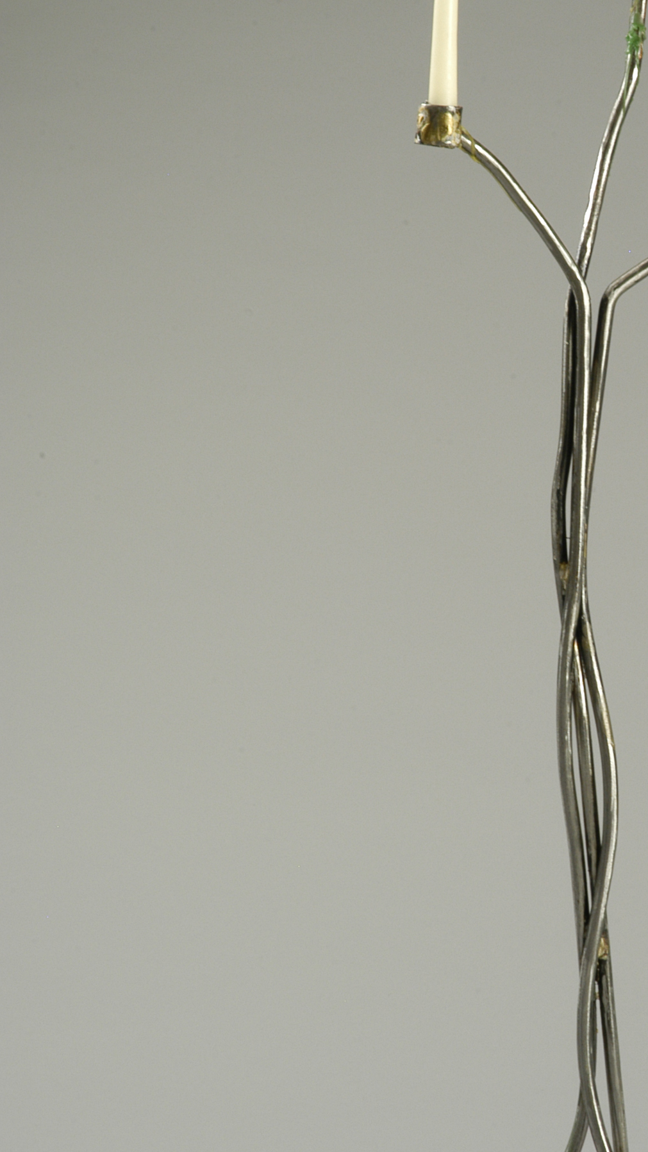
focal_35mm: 184
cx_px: 619
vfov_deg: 11.7
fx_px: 5620
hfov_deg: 6.6
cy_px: 492
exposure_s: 2
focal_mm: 70
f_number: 18
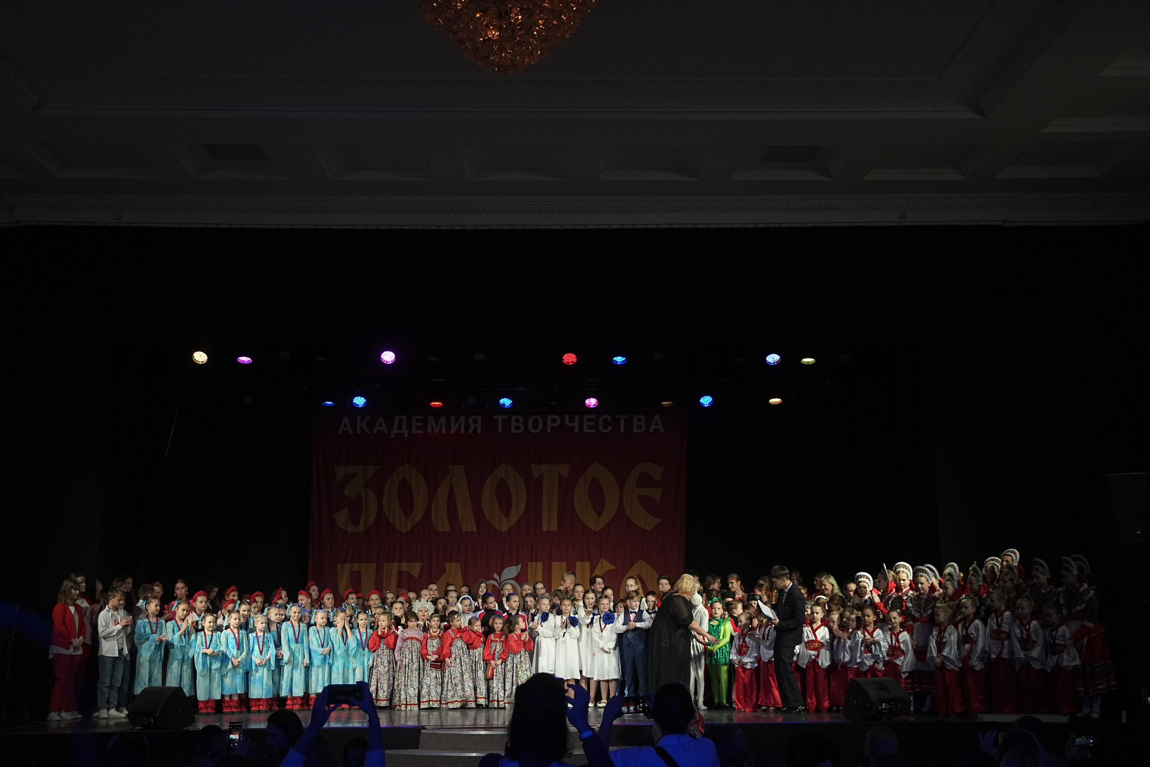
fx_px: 1437
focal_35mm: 45
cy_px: 384
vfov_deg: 29.9
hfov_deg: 43.6
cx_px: 575
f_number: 4
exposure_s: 1/400
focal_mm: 45
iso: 2500
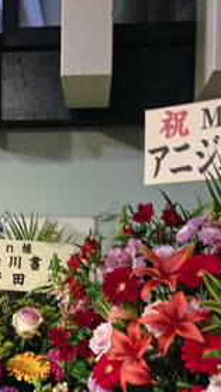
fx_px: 604
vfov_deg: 35.1
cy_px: 303
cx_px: 37
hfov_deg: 20.4
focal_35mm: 58
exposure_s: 1/15
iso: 400
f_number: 2.4
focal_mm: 4.13
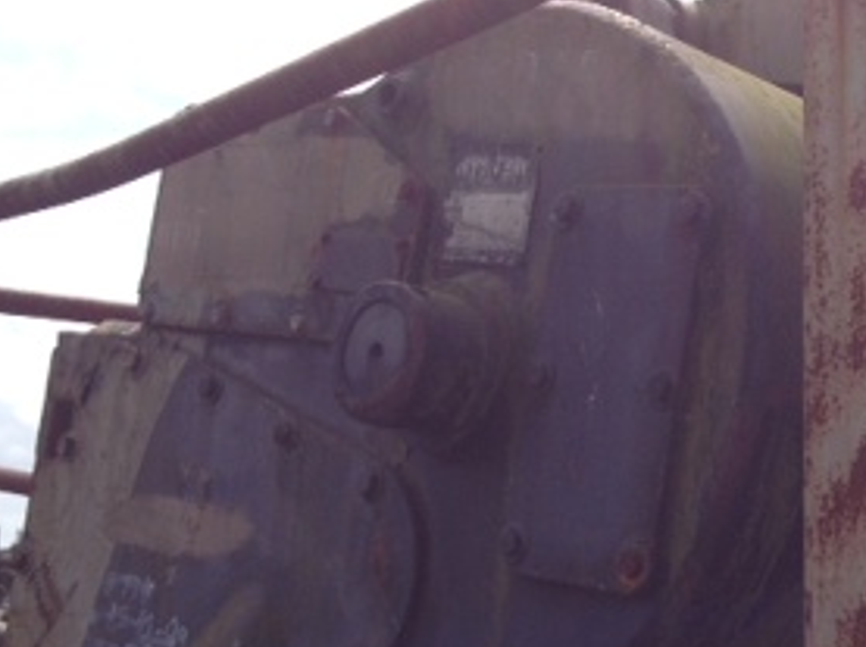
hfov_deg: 23.3
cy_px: 438
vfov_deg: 18.1
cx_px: 835
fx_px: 2024
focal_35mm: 81
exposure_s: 1/1842
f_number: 2.4
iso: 64
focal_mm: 4.28
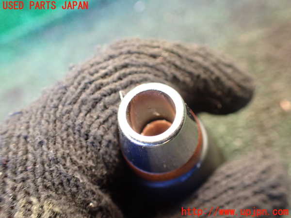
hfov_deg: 60.0
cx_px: 146
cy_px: 109
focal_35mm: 30
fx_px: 252
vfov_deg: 46.8
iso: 800
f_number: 2.3
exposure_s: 1/50
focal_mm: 5.4
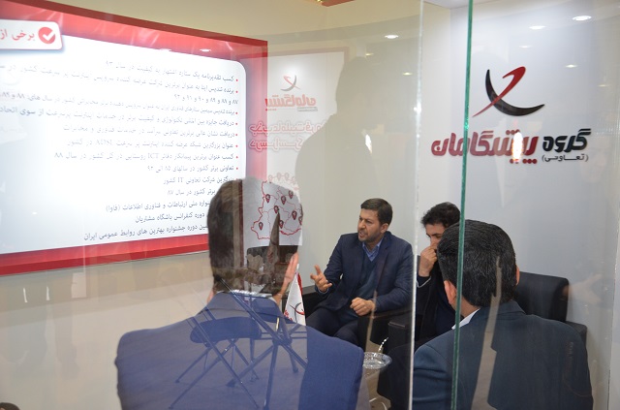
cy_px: 205
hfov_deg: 53.3
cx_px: 310
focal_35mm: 36
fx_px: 618
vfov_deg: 36.7
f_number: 3.8
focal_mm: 24
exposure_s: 1/60
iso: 1000
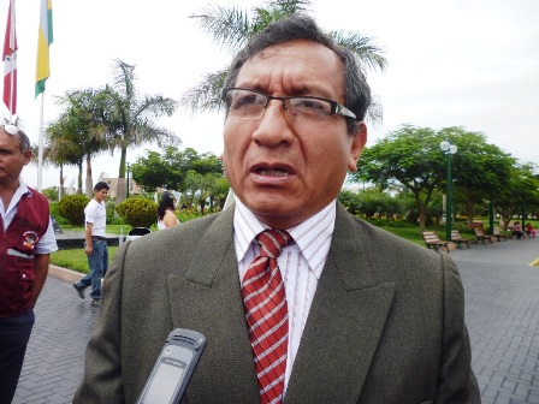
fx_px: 436
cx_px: 270
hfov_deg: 63.4
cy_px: 202
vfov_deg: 49.7
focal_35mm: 28
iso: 100
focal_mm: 5
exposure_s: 1/640
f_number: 3.1
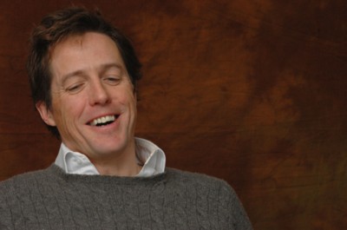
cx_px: 174
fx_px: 1443
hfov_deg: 13.7
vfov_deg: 9.1
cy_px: 115
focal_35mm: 150
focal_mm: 100
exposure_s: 1/1250
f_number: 10
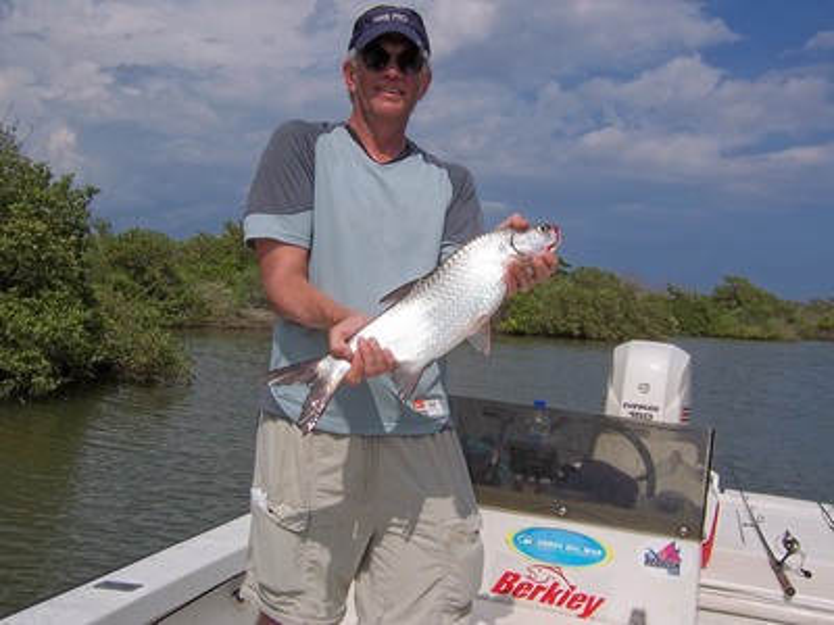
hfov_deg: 46.8
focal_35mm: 40
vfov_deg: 36.0
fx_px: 964
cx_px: 417
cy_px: 312
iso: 80
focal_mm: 6.7
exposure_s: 1/1000
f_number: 6.7
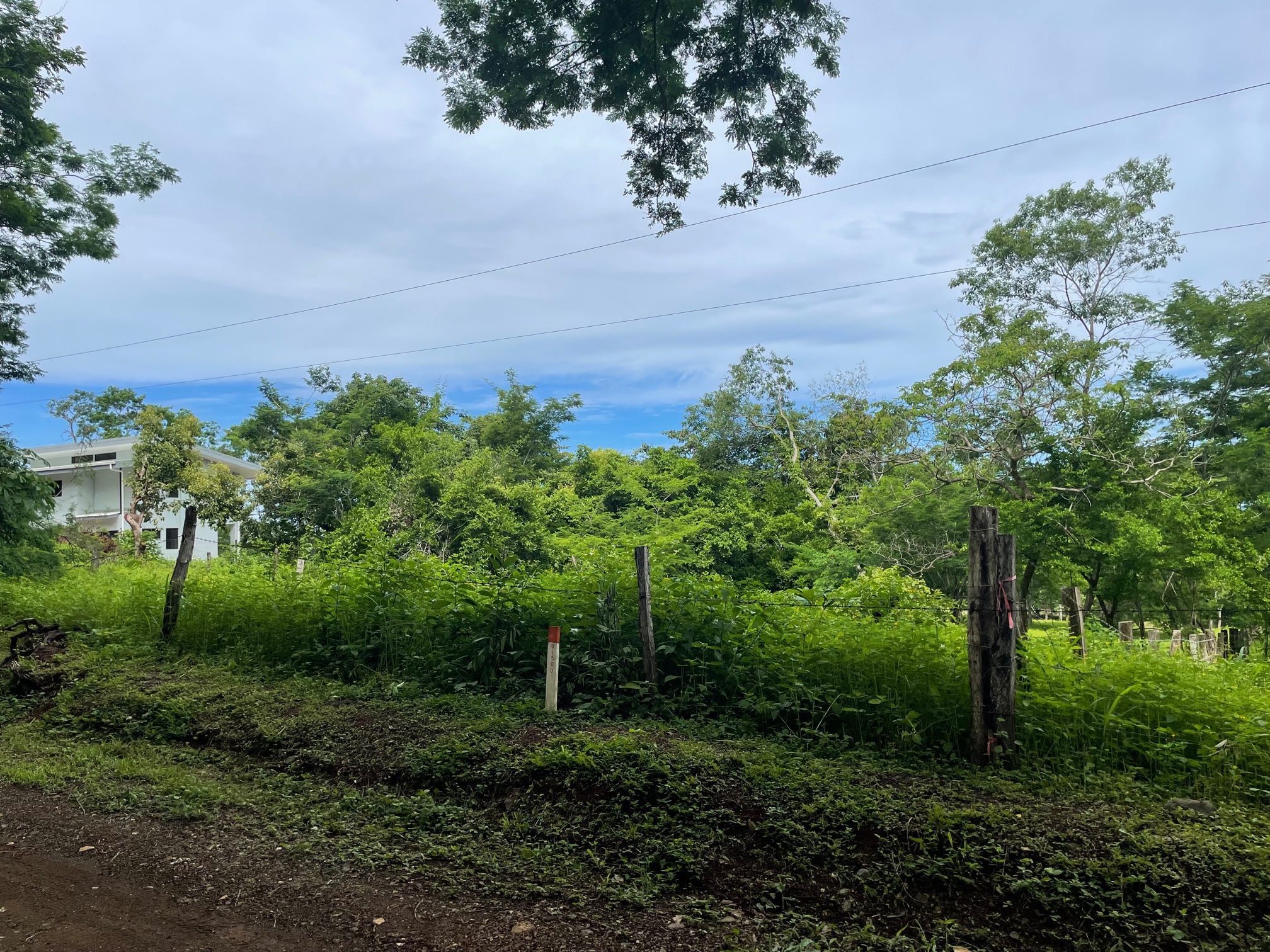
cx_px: 635
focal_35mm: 26
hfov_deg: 67.3
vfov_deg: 53.1
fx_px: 954
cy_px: 476
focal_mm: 4.2
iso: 32
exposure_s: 1/4292
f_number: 1.6
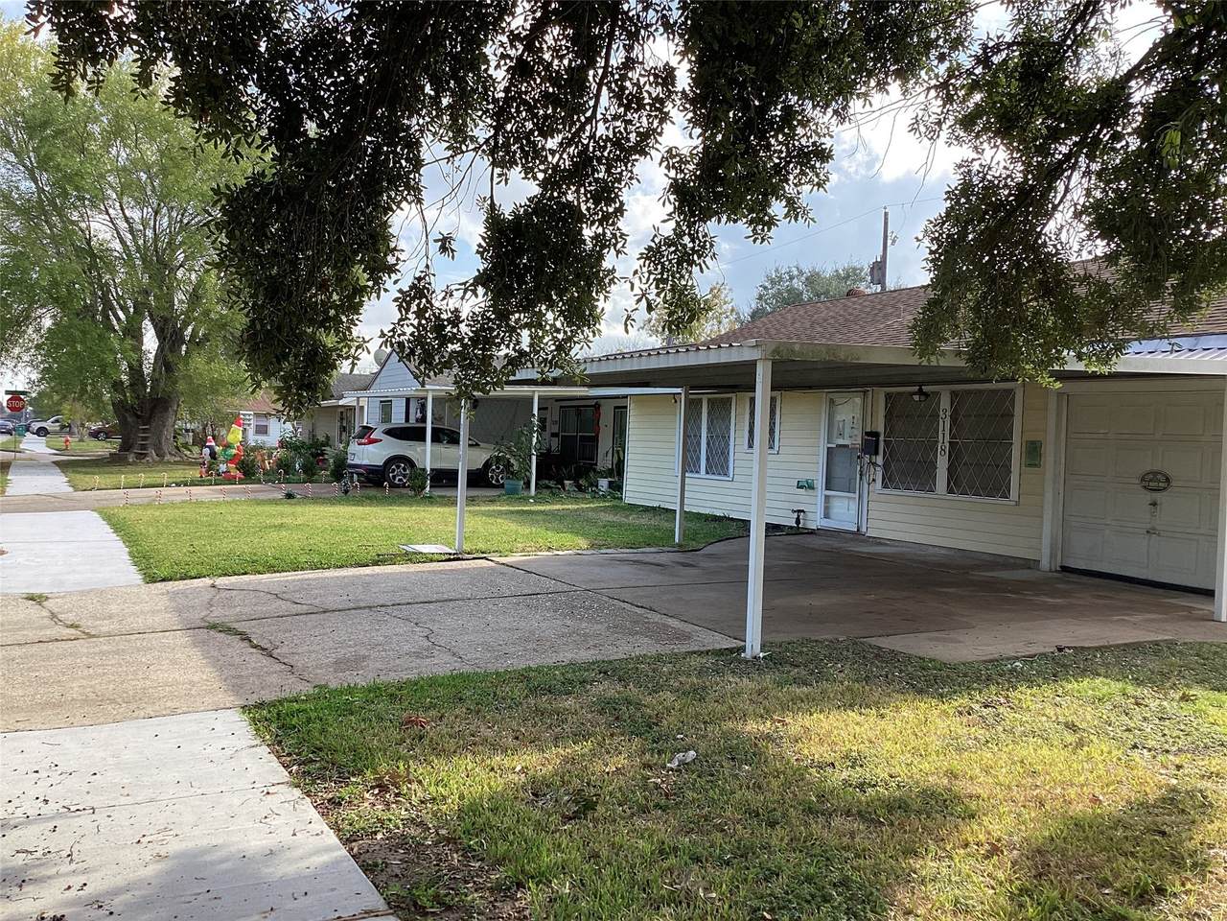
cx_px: 614
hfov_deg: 58.4
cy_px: 460
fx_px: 1099
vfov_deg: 45.4
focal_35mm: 31
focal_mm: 3.3
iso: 25
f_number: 2.4
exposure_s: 1/354
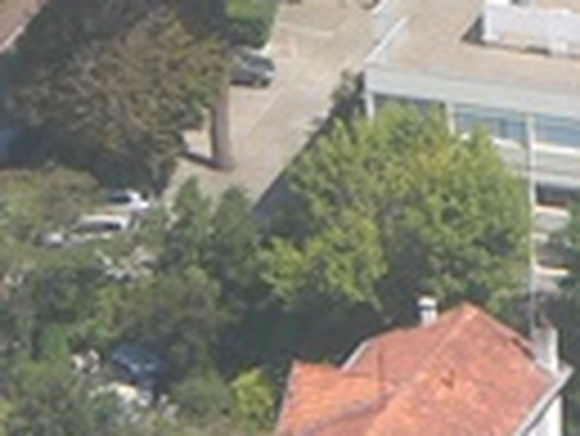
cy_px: -452
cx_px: 1030
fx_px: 15228
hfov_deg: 2.2
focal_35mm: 908
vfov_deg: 1.6
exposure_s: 1/500
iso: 80
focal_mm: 27.9
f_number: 3.7
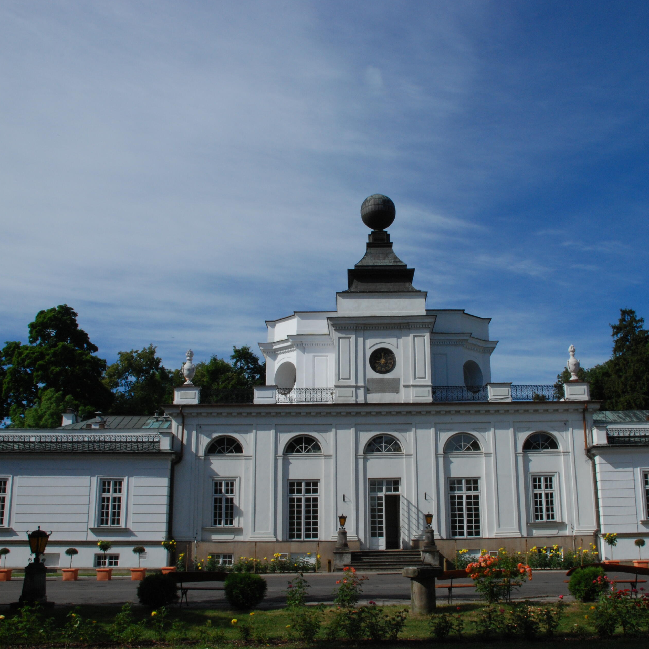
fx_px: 827
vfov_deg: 42.8
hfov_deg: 42.7
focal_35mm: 39
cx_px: 374
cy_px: 323
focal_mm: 20
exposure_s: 1/160
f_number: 20
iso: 320
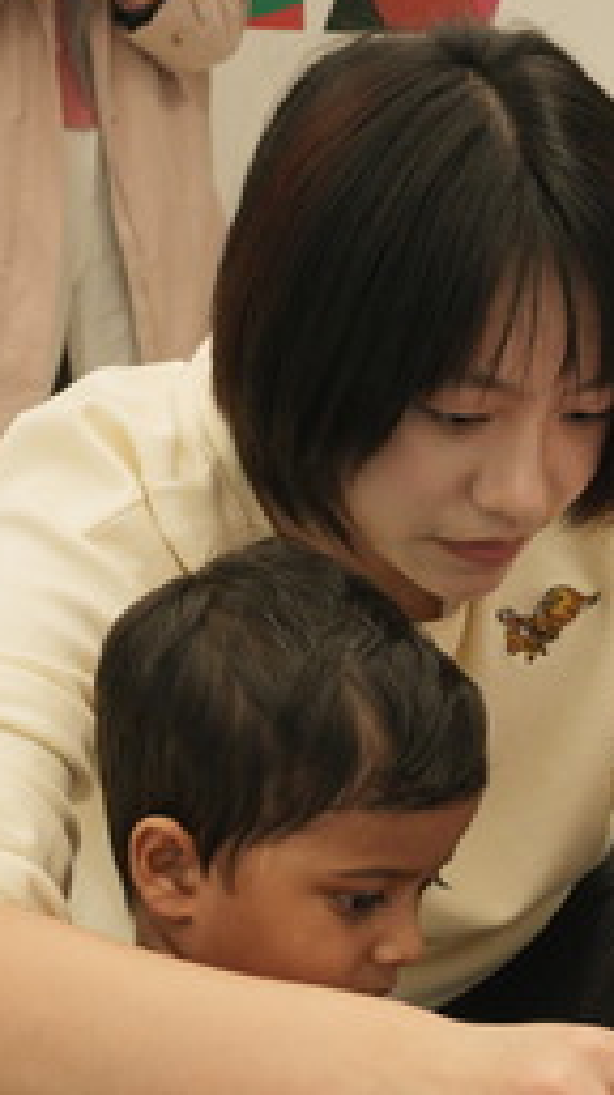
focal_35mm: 86
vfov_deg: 24.6
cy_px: 737
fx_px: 2497
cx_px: 661
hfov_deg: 13.8
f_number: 14
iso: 5000
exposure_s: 1/60
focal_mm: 39
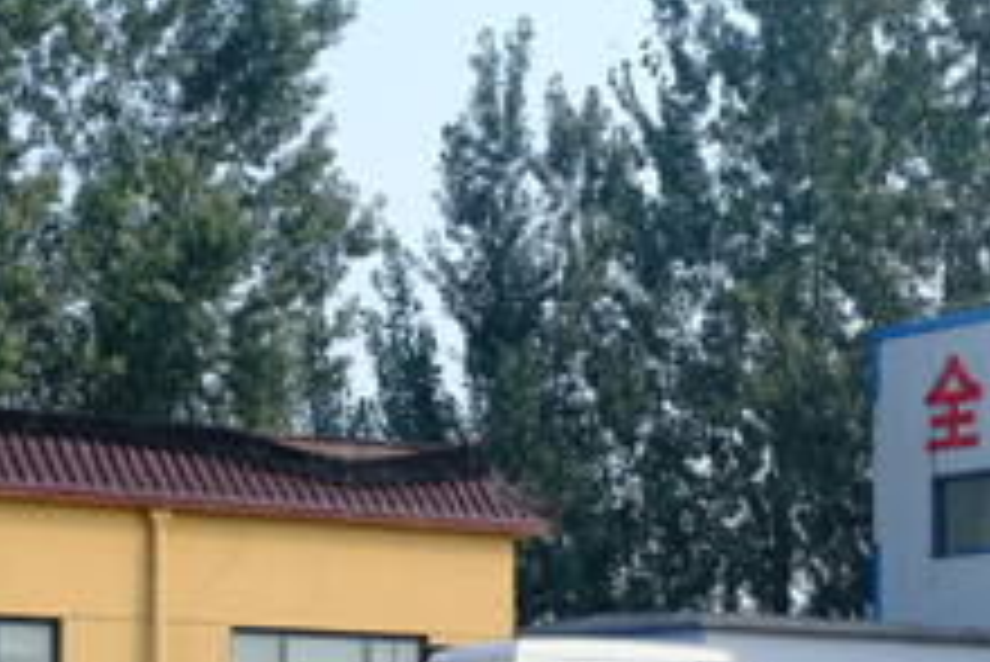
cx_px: 878
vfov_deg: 11.5
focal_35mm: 117
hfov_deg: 17.2
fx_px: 3219
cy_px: 788
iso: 160
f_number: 5.6
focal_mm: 22.3
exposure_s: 1/250
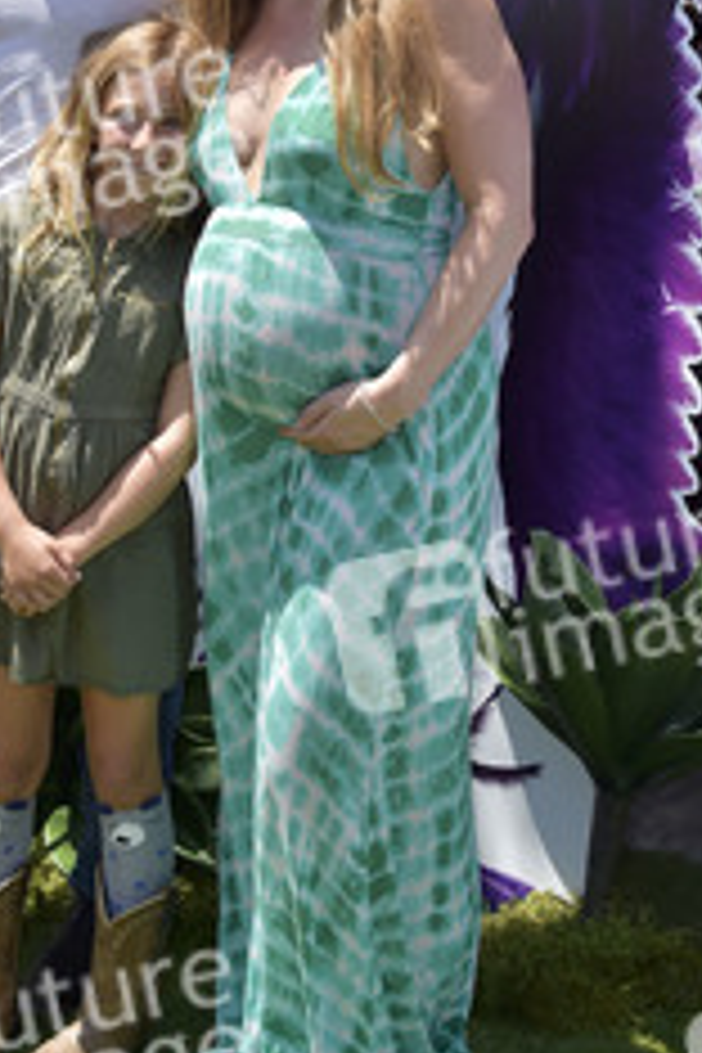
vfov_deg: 24.7
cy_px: 382
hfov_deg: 16.5
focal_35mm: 82
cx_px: 151
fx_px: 2398
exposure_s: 1/250
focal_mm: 48
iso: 160
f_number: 7.1
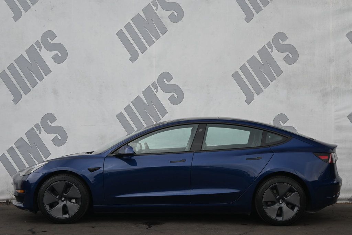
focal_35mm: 68
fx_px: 660
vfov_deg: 20.1
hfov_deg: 29.9
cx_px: 176
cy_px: 118
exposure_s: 1/250
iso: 220
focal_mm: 45
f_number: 6
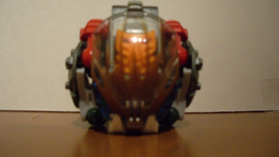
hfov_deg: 51.6
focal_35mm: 39
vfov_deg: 30.4
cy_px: 70
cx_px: 142
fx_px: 289
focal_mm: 5.8
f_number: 2.6
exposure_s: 1/15
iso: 320
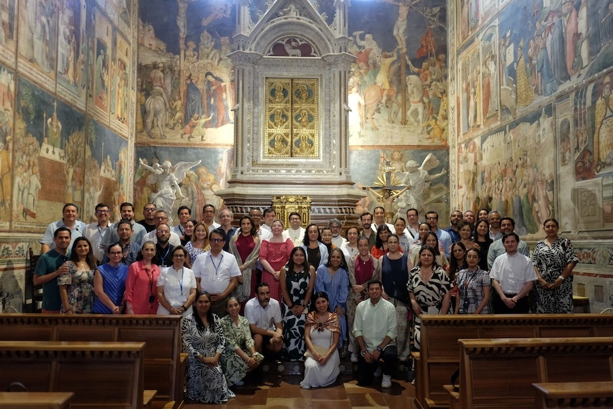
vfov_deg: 45.0
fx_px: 494
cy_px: 204
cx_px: 306
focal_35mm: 29
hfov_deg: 63.7
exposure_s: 1/14
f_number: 2.8
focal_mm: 19.6
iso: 800
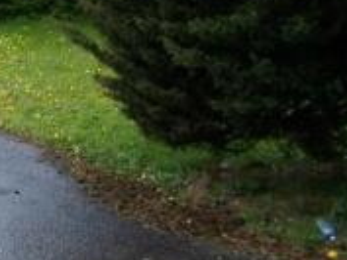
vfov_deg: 11.6
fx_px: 1254
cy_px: -71
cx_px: -158
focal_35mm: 125
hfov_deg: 14.8
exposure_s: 1/80
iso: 64
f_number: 2.8
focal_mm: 6.3
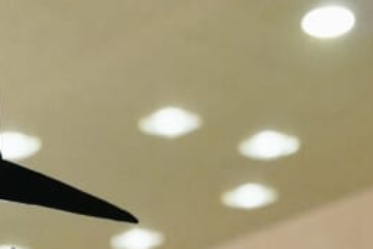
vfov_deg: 8.5
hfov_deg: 13.0
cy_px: 428
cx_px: -7
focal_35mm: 156
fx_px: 1610
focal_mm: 26.6
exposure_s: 1/250
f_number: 3.5
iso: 2500
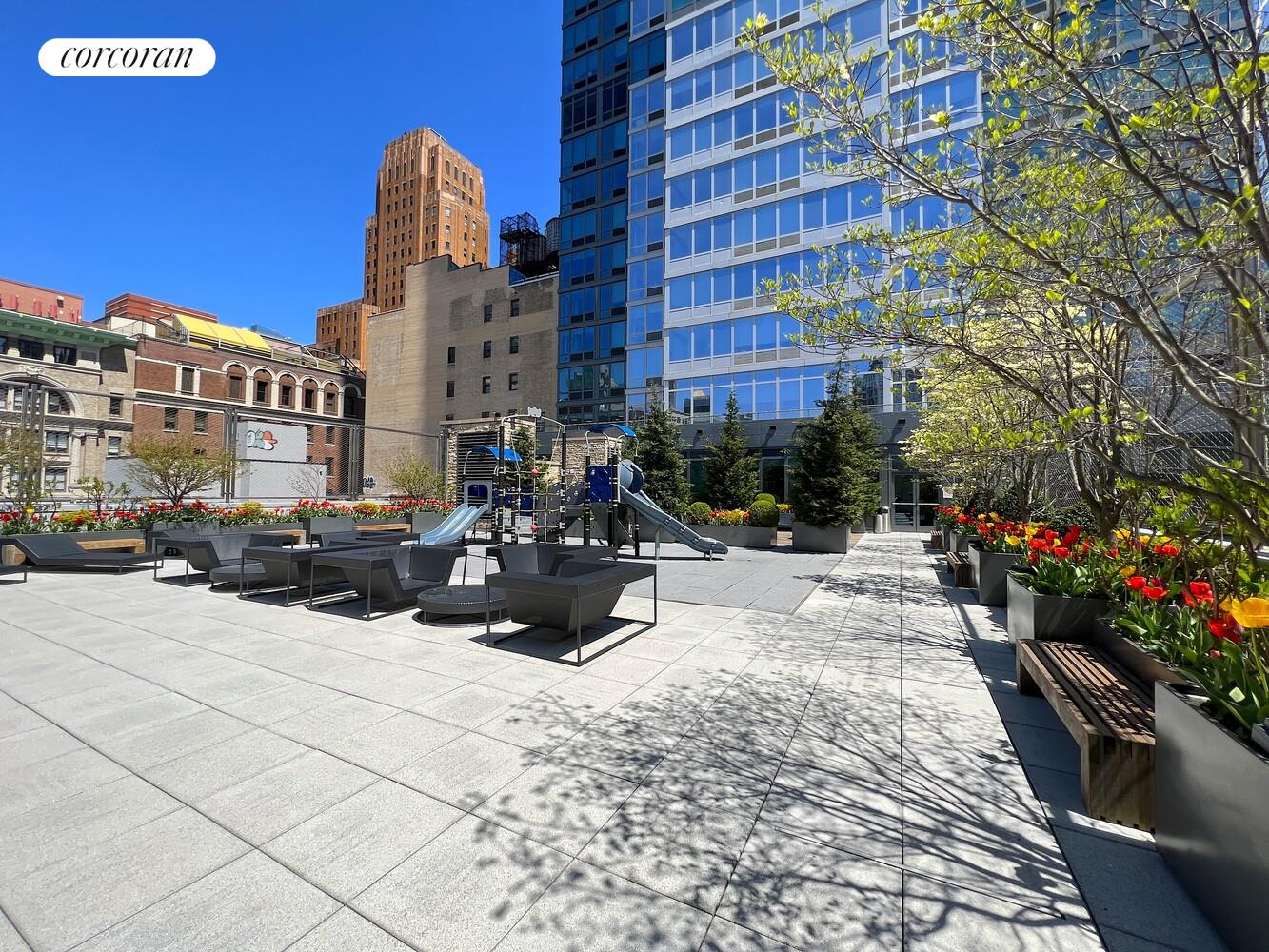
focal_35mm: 13
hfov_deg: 106.2
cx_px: 634
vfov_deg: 89.9
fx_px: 477
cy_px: 476
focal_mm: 1.57
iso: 32
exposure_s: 1/1024
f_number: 1.8
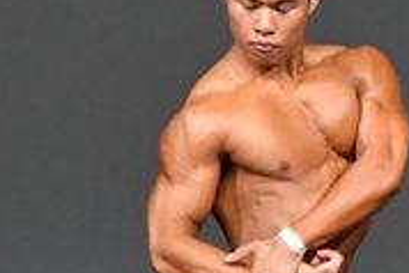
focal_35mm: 1370
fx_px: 15577
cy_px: 342
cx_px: 645
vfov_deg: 1.0
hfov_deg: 1.5
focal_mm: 210
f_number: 5.6
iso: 5000
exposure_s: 1/400
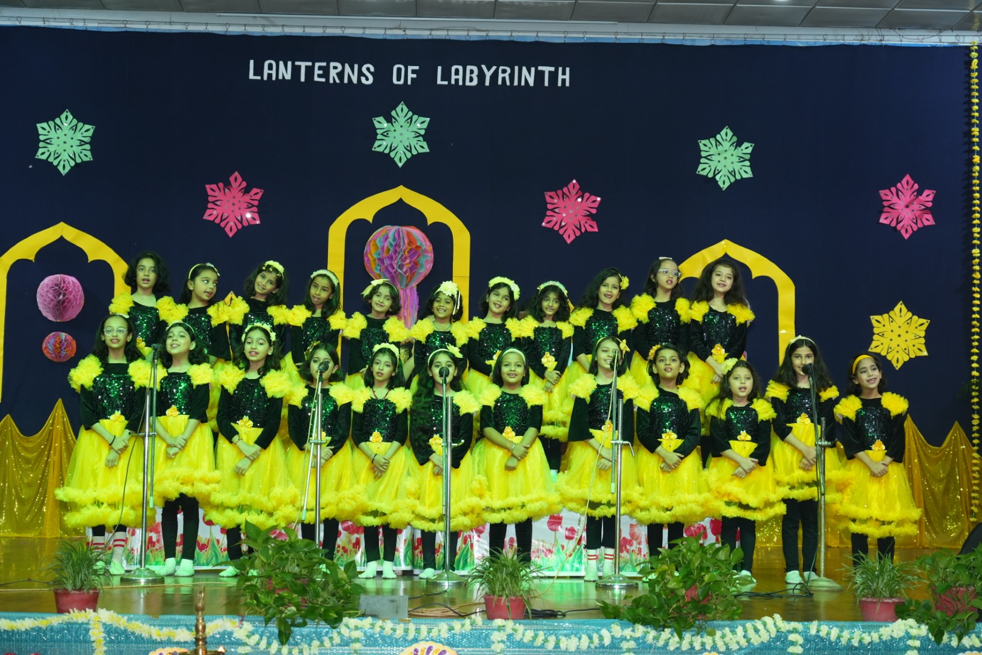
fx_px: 1855
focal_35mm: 68
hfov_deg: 29.7
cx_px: 491
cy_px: 328
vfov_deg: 20.0
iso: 1600
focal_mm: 68
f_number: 4.5
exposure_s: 1/200
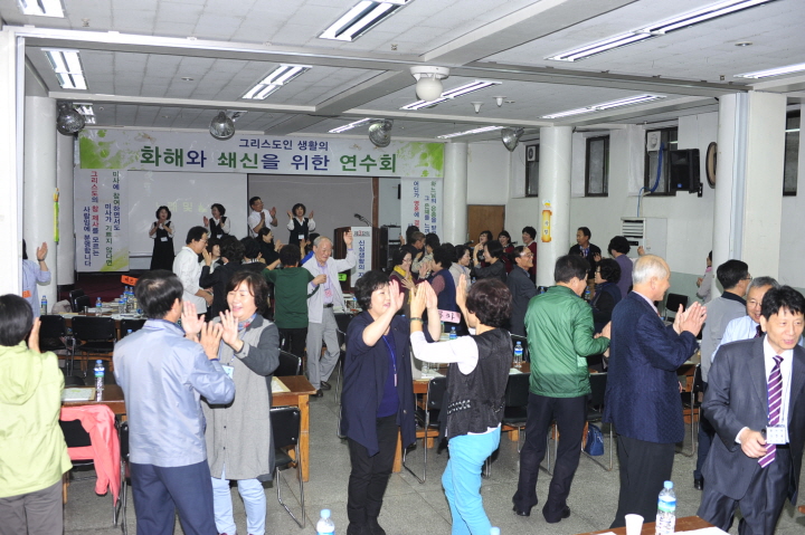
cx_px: 402
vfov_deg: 37.8
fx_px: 782
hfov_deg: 54.5
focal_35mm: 35
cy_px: 268
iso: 200
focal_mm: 35
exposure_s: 1/60
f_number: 4.5
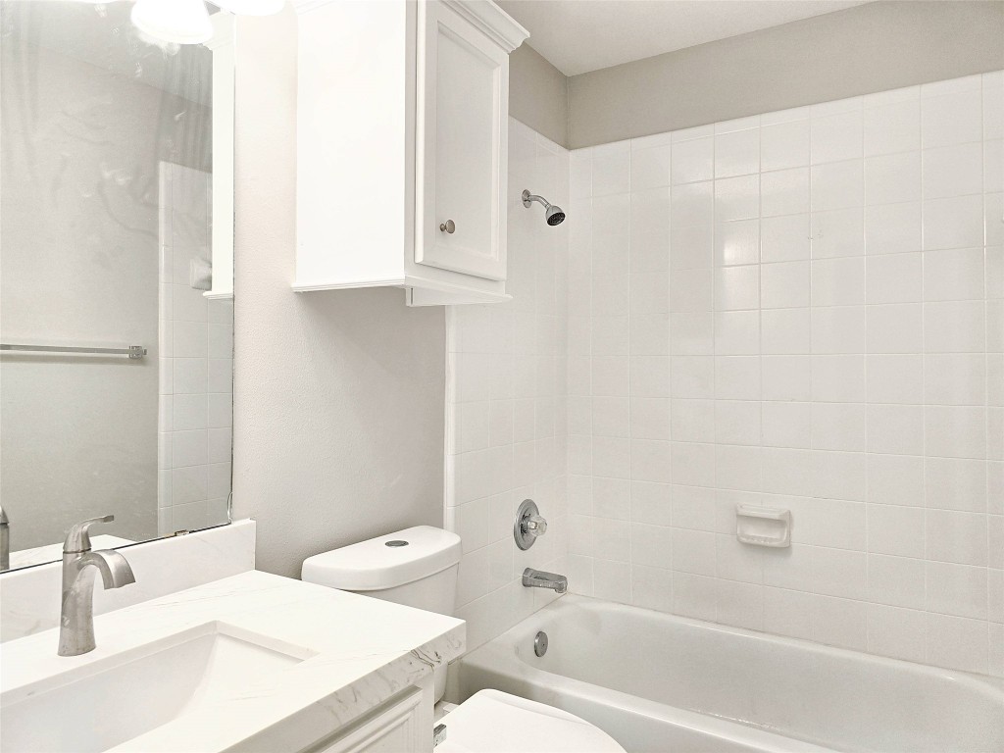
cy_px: 376
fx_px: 667
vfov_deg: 58.9
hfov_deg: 73.9
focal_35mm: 23
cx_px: 502
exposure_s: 1/120
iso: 64
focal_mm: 6.3
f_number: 1.7
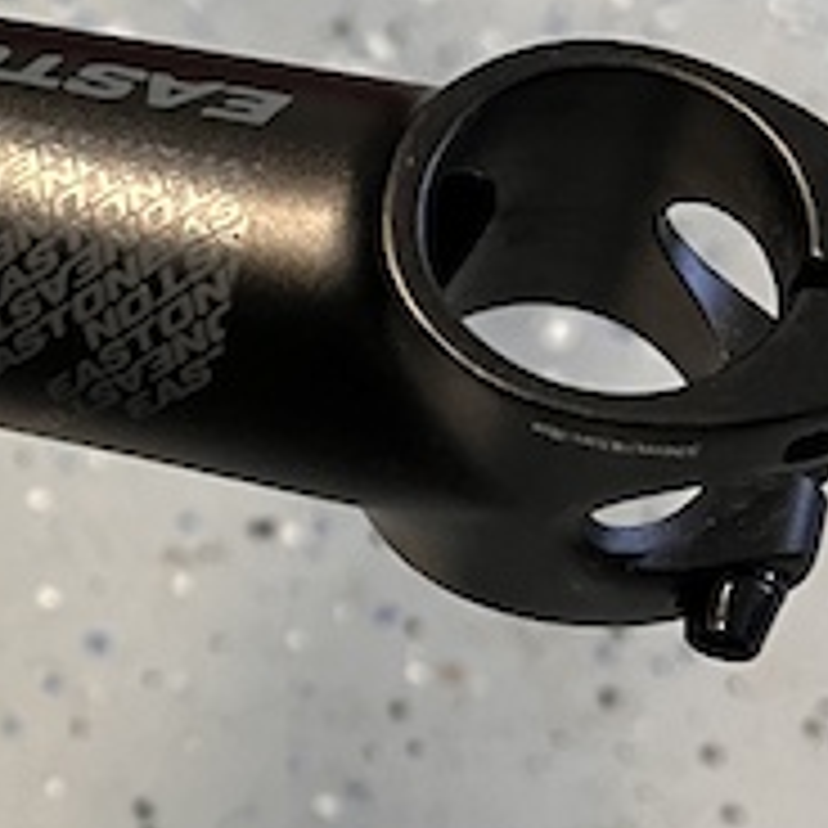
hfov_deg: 16.8
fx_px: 2706
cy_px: 464
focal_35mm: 100
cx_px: -104
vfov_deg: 17.4
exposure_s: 1/60
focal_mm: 5.7
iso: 400
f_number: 1.5
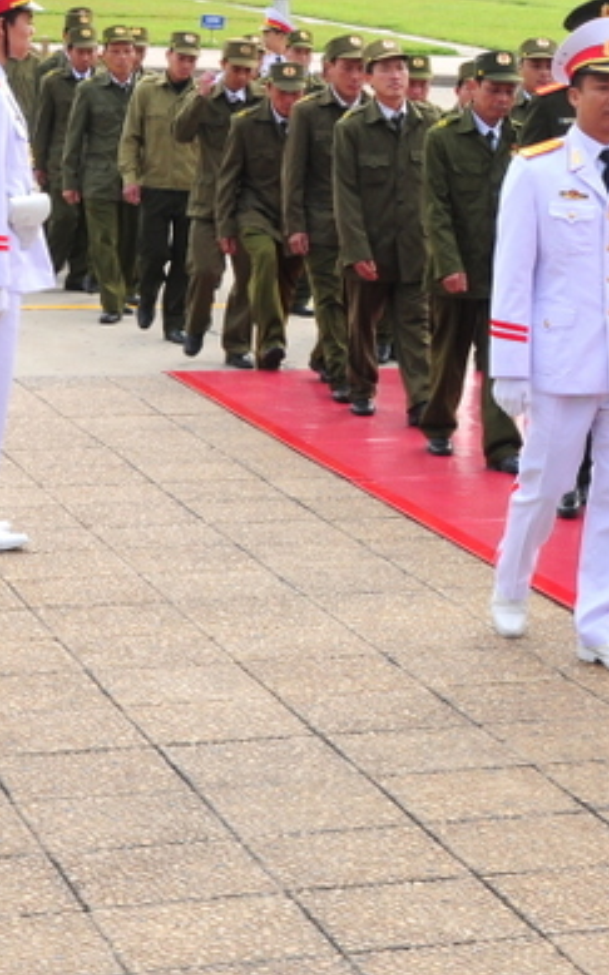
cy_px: 252
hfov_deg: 11.7
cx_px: 689
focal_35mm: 110
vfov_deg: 18.8
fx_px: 2922
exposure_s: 1/125
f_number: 13
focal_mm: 28
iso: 250
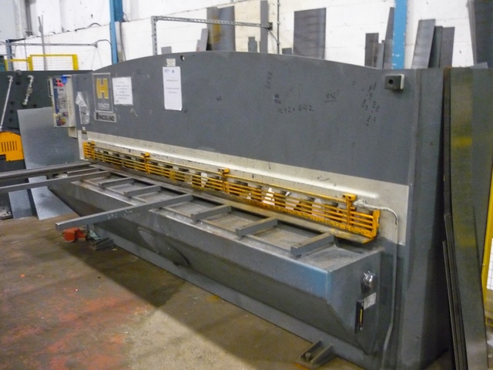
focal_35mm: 33
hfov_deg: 55.4
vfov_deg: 42.9
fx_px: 470
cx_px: 246
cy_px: 185
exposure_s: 1/25
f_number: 2.8
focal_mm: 5.5
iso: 800
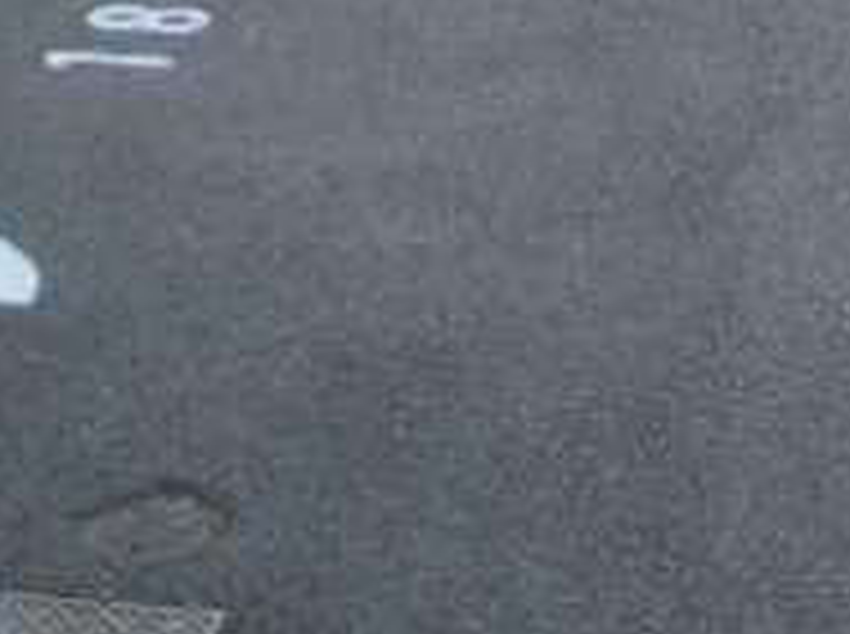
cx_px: 706
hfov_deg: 17.4
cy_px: -225
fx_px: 2745
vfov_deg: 12.7
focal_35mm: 112
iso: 64
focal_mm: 5.93
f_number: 3.7
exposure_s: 1/100
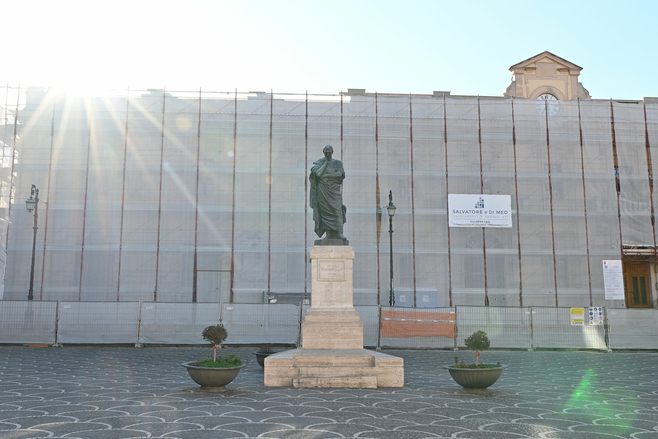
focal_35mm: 36
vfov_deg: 36.9
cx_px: 329
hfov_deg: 53.1
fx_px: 658
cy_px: 220
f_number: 10
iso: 100
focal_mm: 24
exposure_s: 1/60
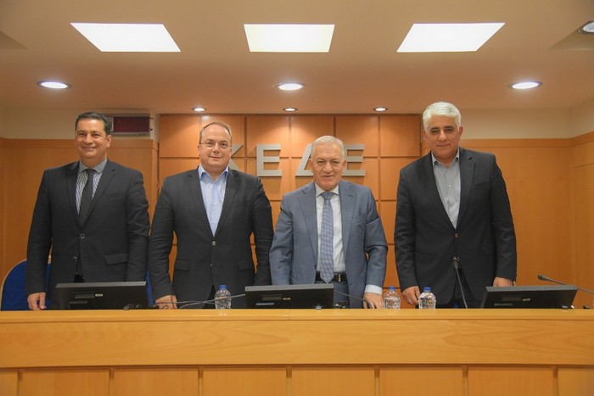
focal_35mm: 34
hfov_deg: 55.8
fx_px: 561
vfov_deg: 38.9
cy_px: 198
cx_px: 297
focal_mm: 34
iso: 4000
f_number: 4
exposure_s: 1/250
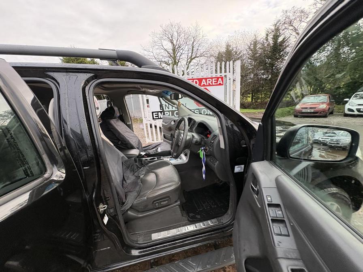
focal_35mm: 14
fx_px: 147
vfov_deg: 85.7
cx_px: 182
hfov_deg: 102.1
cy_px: 136
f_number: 2.2
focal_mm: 2.22
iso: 160
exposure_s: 1/99
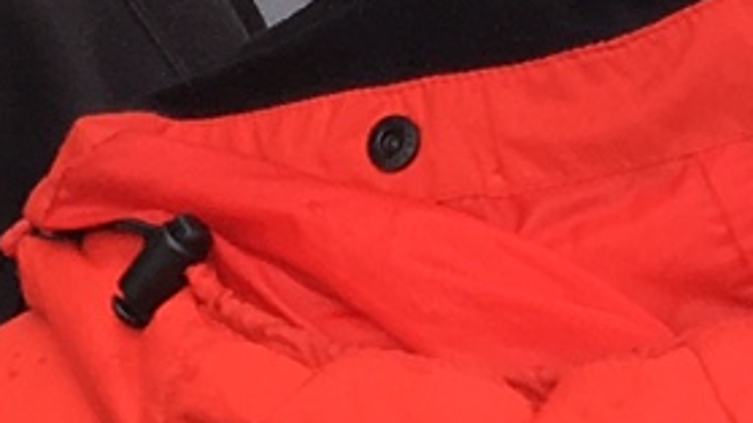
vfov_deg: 5.1
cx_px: -791
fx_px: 4553
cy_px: -719
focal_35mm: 228
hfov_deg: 8.9
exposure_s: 1/370
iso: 25
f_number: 2.2
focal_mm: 4.15
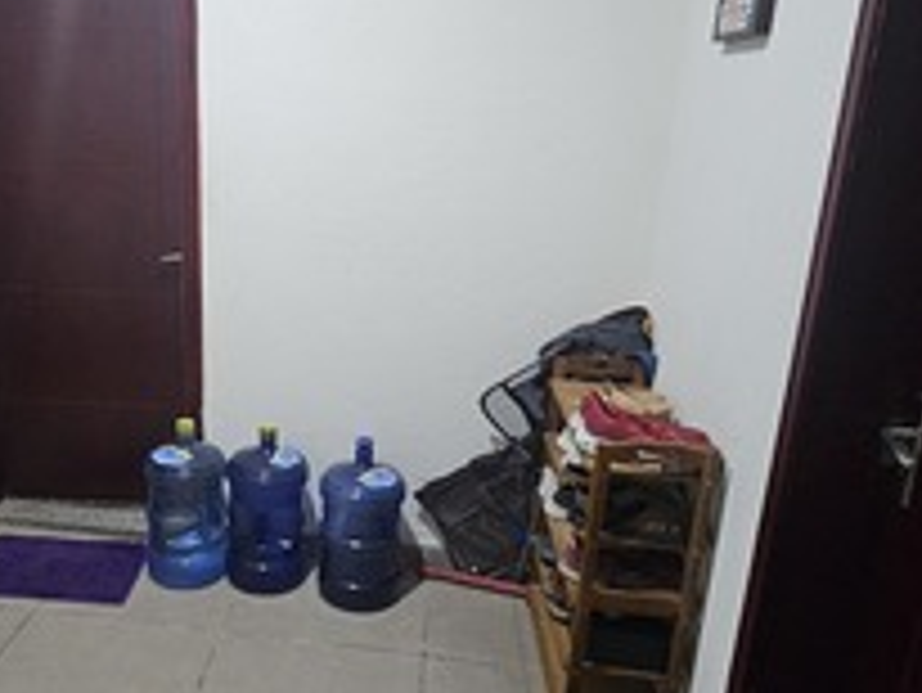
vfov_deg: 48.2
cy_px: 367
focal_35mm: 29
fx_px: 773
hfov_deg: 59.9
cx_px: 295
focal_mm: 2.2
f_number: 2.2
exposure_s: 1/24
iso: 800
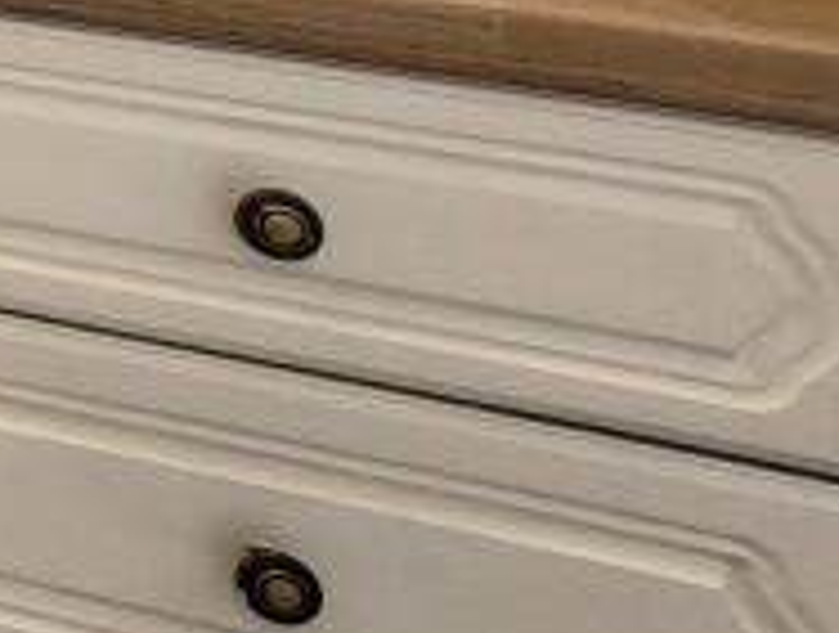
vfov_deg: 15.9
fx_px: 1724
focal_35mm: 71
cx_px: -1279
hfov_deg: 14.3
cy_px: -664
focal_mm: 2.2
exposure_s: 1/60.2
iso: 64
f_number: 2.2
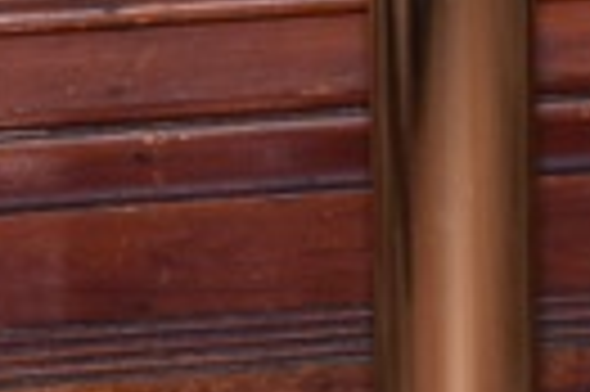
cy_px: 20
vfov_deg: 3.3
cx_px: 896
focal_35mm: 412
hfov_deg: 5.0
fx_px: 6744
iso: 200
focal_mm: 36
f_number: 6.3
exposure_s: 1/125
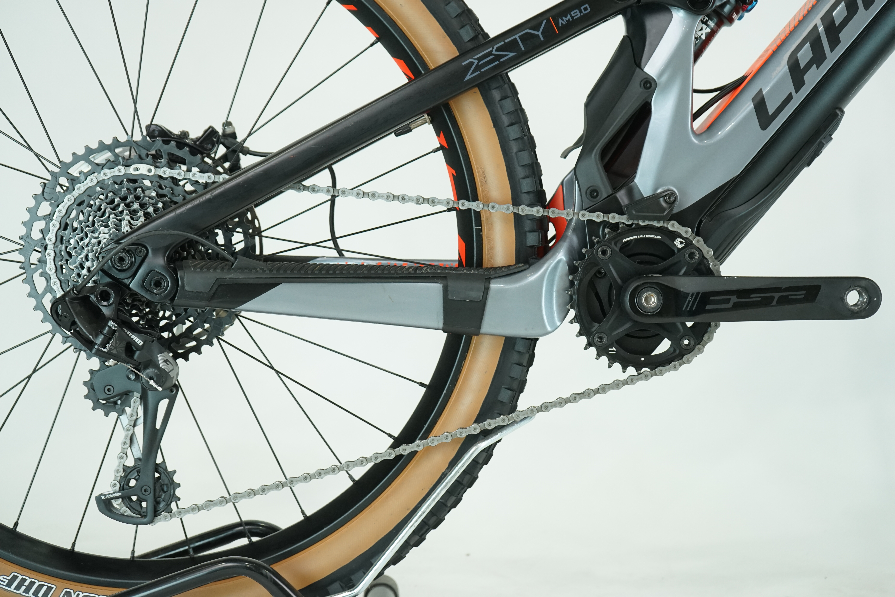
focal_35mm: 55
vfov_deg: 24.6
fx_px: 1367
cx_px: 448
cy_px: 298
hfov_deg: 36.2
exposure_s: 1/200
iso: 1600
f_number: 5.6
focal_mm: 55
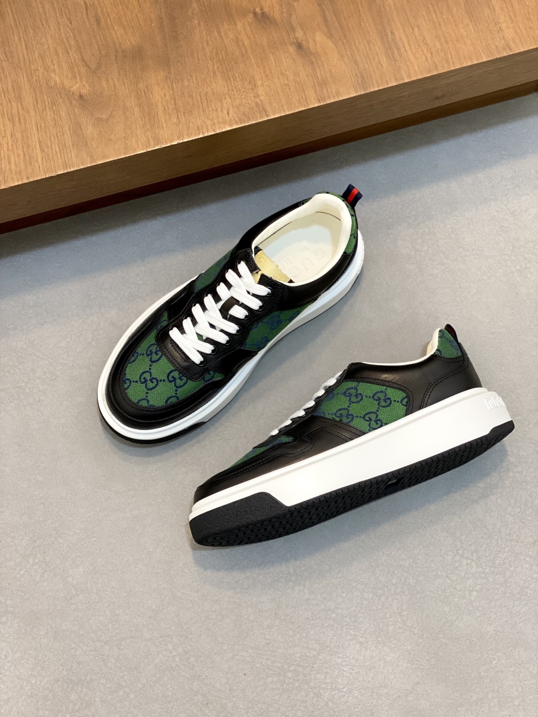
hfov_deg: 28.0
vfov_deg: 36.8
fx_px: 1078
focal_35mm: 52
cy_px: 358
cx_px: 269
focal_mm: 6
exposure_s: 1/100
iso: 125
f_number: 2
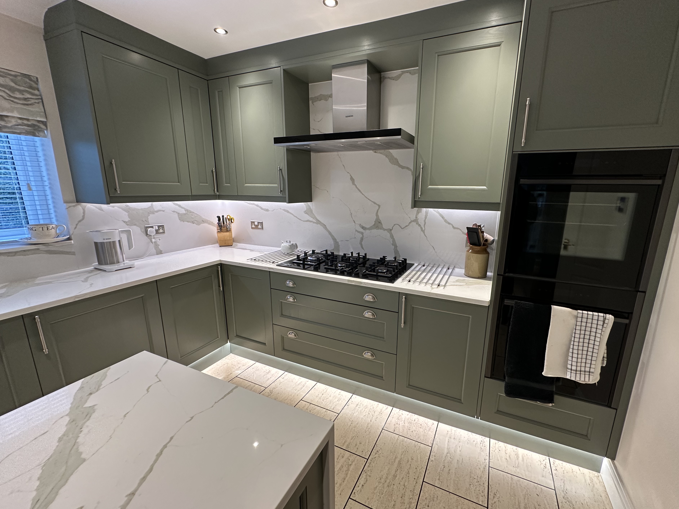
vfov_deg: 81.7
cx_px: 364
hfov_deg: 98.0
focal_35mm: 15
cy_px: 253
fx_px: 294
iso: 160
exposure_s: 1/50
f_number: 2.2
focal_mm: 2.22
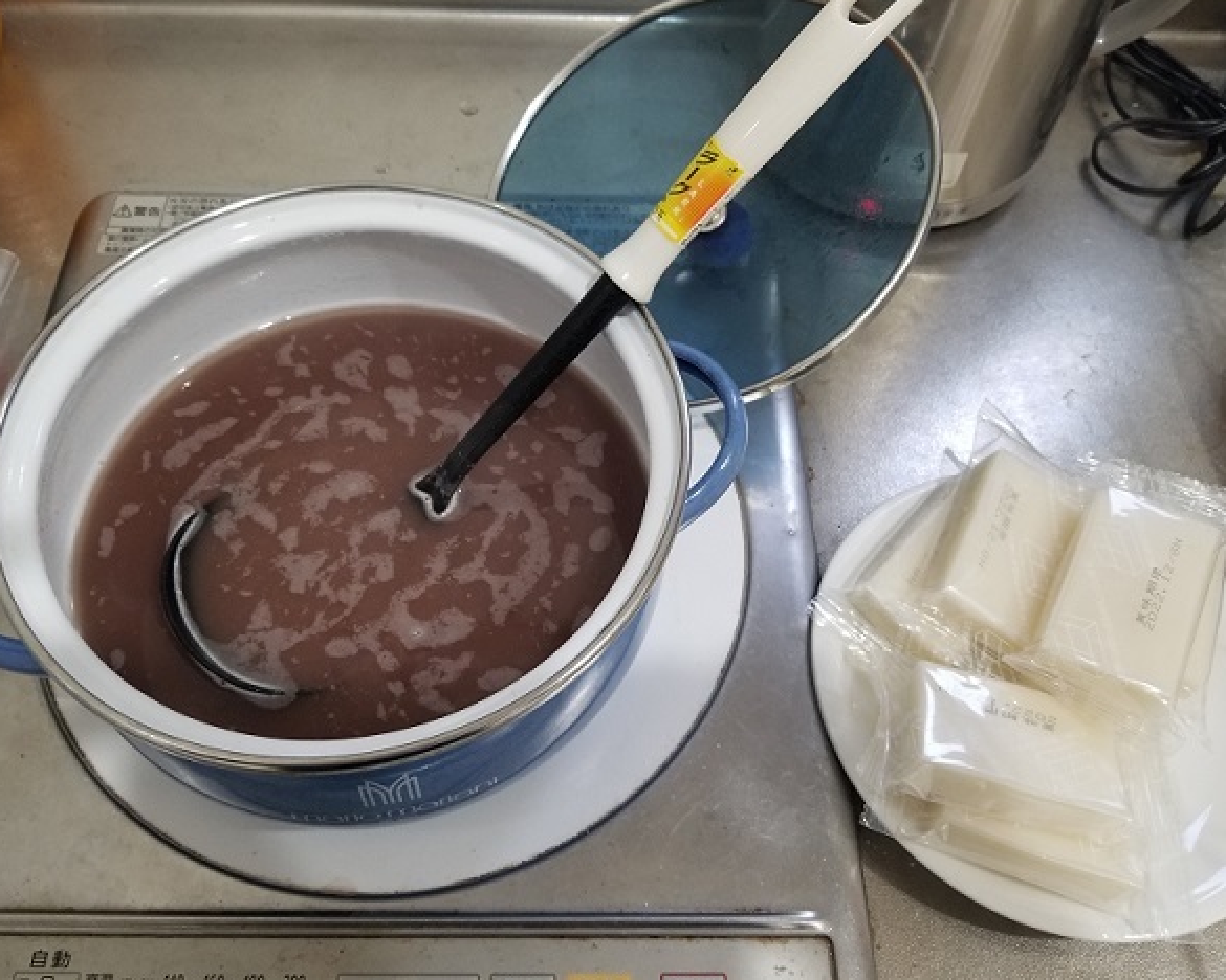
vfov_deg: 51.5
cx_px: 599
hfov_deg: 62.2
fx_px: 1016
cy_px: 505
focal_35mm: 28
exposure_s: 1/60
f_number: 1.7
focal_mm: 4.25
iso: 160
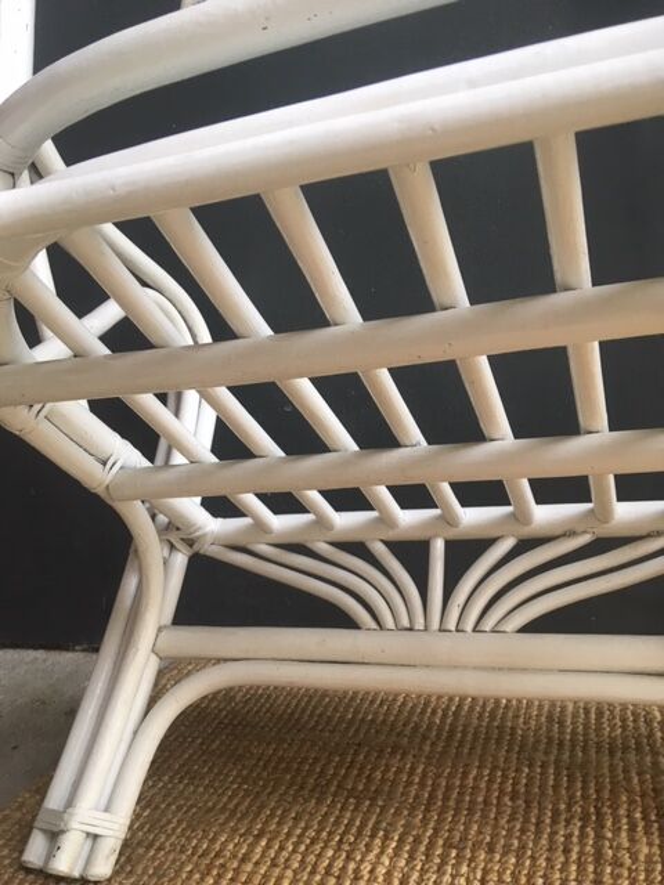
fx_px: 742
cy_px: 442
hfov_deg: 48.2
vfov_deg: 61.7
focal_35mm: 29
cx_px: 332
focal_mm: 4.15
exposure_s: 1/33
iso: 40
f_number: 2.2
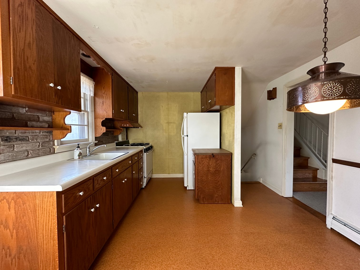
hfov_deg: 102.1
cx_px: 180
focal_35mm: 14
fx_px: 146
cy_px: 135
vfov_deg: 85.7
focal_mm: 2.22
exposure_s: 1/91
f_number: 2.2
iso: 320
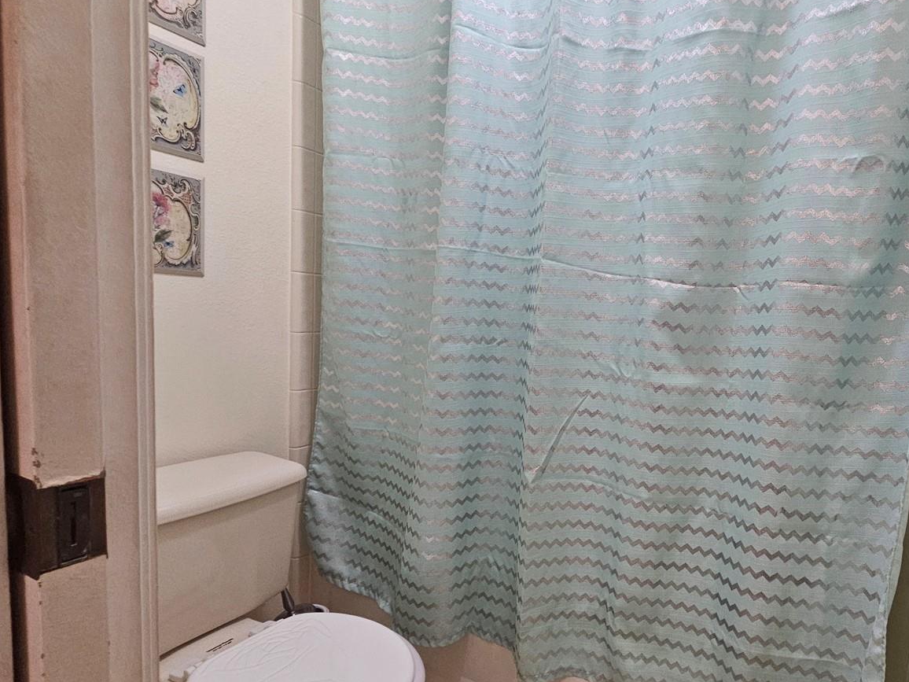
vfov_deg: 71.5
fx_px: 473
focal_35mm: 18
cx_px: 616
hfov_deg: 84.3
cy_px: 363
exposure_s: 1/60
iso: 320
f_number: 2.2
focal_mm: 2.2
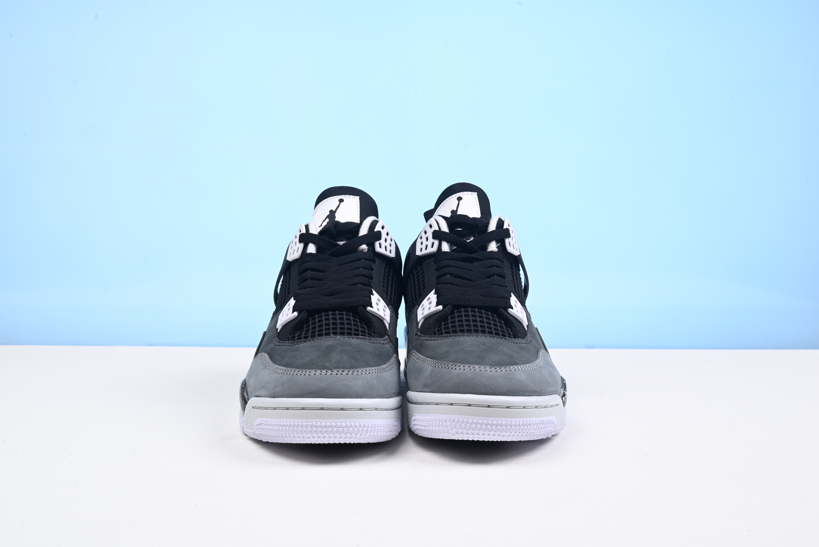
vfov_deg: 33.4
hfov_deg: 48.4
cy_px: 274
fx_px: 910
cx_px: 410
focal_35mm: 40
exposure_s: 1/2
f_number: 16
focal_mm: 40
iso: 100
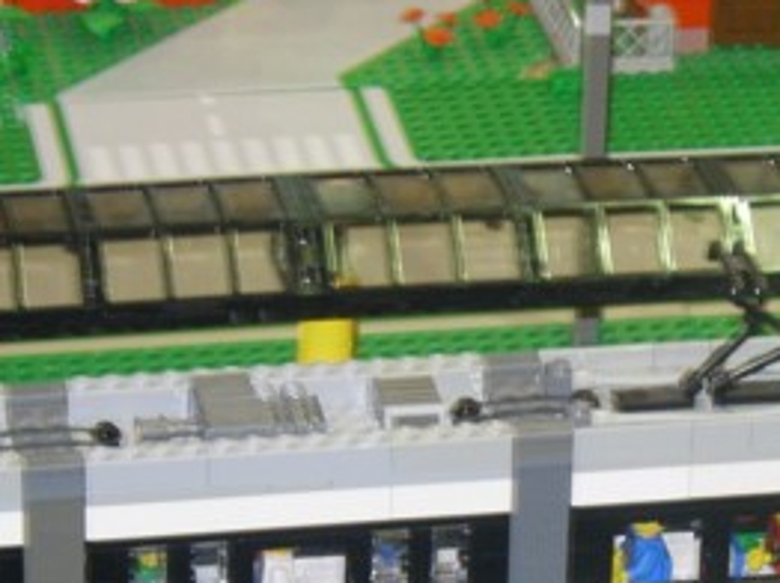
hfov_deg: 9.0
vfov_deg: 6.7
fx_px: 4953
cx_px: 619
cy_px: 497
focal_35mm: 220
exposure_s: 1/8.7
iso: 79
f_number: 3.7
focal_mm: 14.9
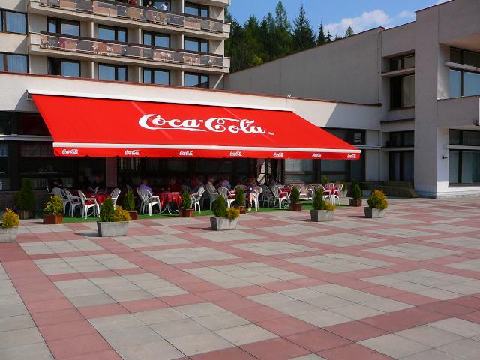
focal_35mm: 35
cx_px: 240
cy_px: 180
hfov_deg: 52.6
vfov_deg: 40.7
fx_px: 485
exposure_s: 1/800
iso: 80
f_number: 5
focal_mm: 5.2
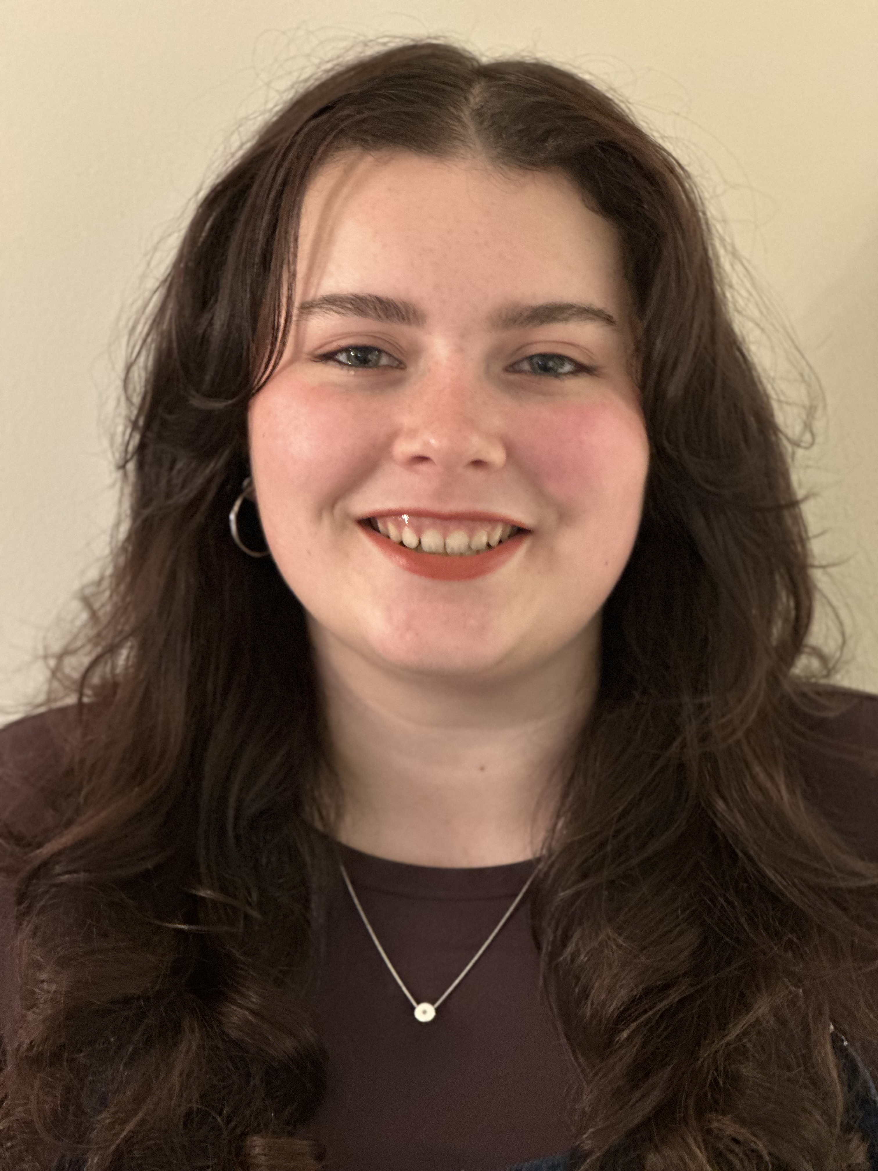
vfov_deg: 25.3
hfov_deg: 19.1
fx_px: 2604
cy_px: 586
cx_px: 439
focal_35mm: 77
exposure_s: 1/14
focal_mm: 9
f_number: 2.8
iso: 400
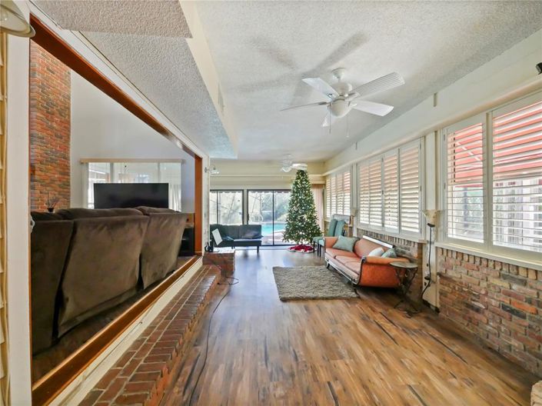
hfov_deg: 102.1
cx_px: 271
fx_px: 219
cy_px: 203
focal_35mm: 14
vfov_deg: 85.6
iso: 3200
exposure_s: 1/40
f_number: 4
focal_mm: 7
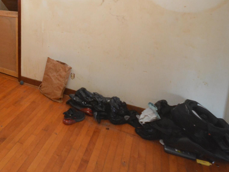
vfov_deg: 40.9
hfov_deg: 50.0
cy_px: 19
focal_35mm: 32
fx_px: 211
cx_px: 19
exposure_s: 1/60
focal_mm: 11
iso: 3200
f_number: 4.2
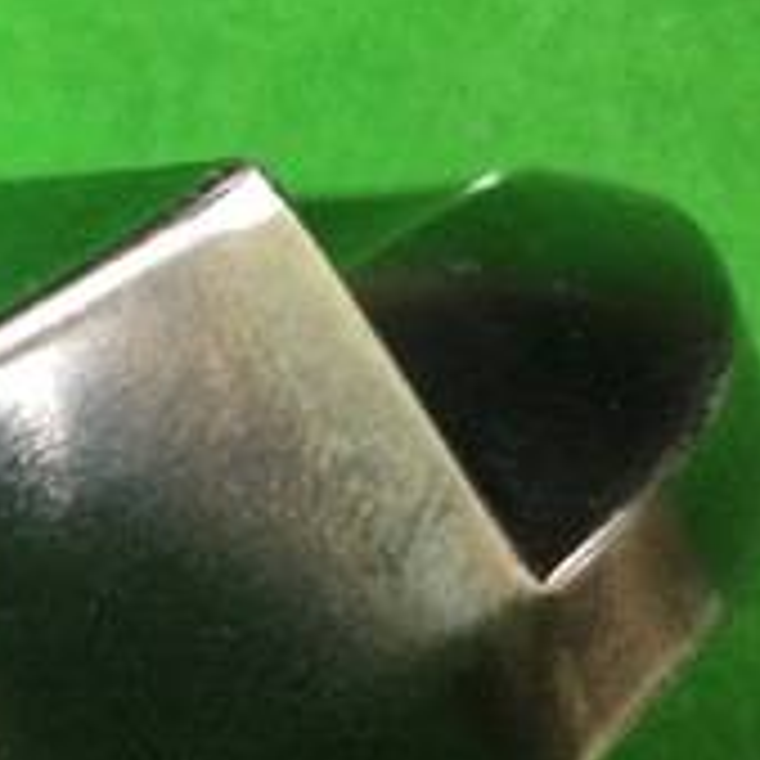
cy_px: 553
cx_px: 85
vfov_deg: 16.7
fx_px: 2583
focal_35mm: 104
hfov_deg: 16.5
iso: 200
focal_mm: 3.3
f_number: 2.4
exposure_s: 1/20
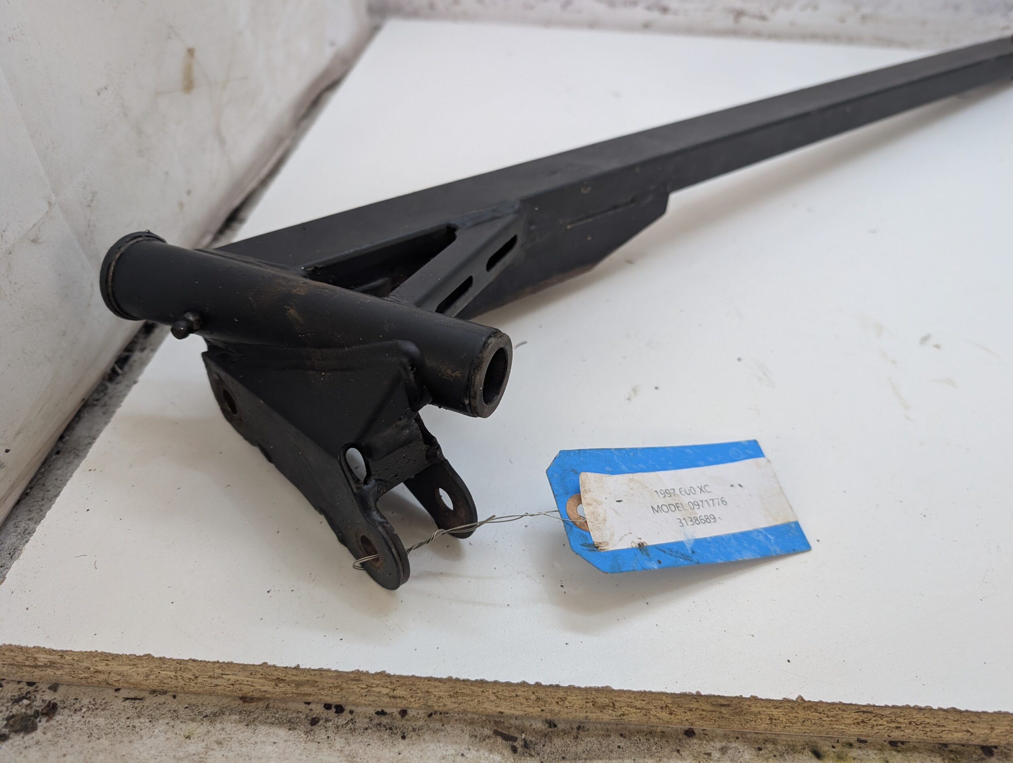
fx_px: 703
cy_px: 382
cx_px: 506
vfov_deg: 56.9
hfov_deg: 71.5
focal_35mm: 24
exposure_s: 1/146
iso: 357
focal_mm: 6.9
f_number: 1.68
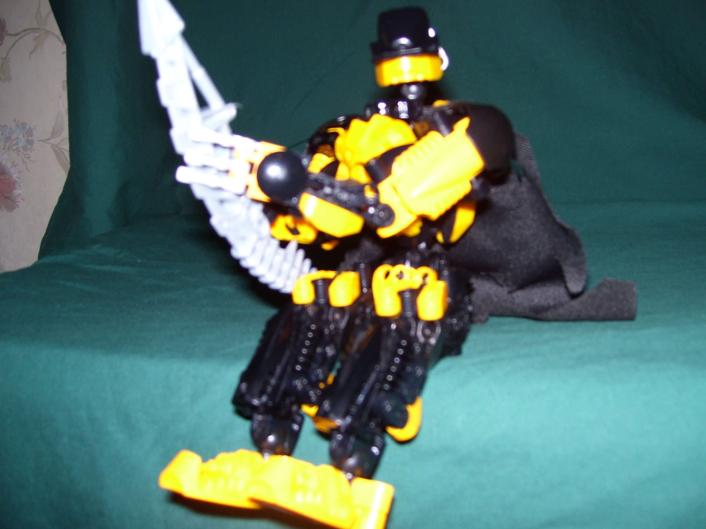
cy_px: 264
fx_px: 734
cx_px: 353
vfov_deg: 39.7
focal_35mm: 36
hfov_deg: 51.4
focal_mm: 6
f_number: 2.7
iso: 80
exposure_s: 1/60
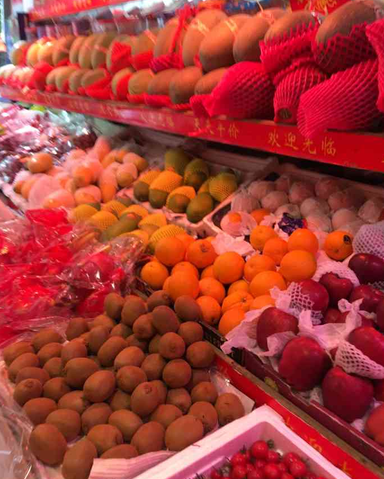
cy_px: 254
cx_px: 192
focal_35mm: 31
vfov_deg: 57.1
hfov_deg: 47.1
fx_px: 440
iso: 32
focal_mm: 4.15
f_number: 2.2
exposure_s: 1/17
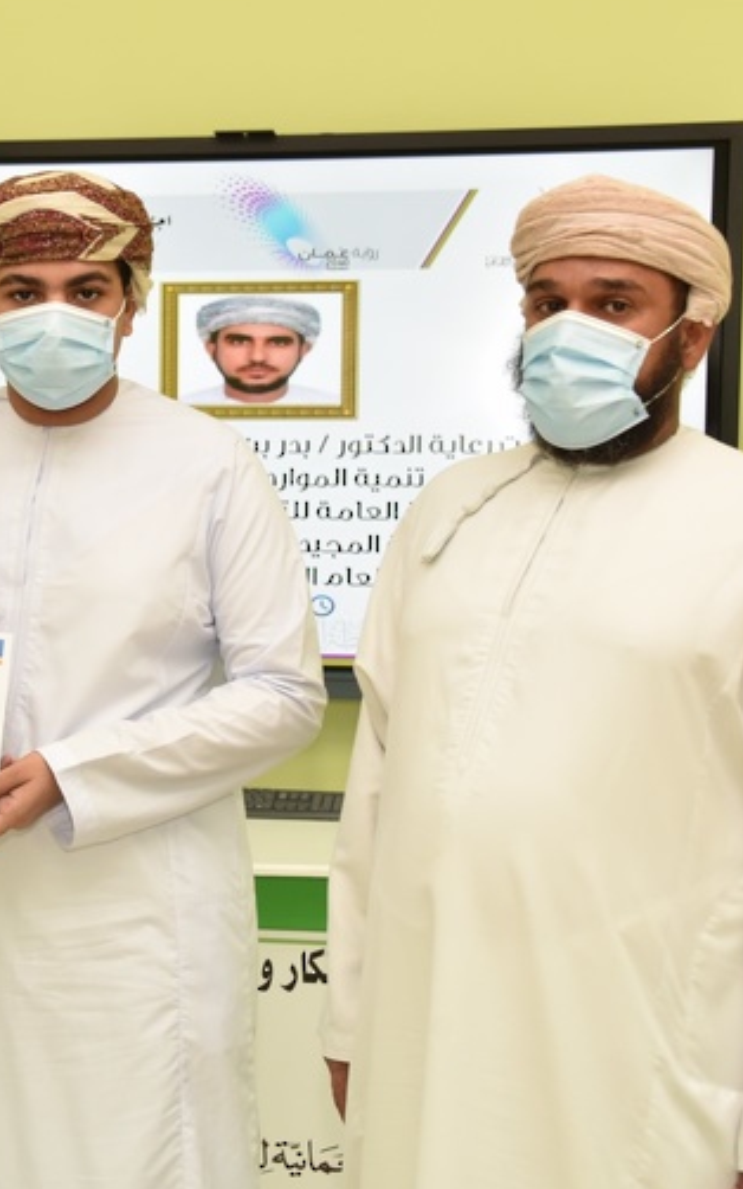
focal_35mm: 78
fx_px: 2526
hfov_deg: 16.5
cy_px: 594
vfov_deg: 26.5
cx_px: 80
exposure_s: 1/250
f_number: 5
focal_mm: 48
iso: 1600
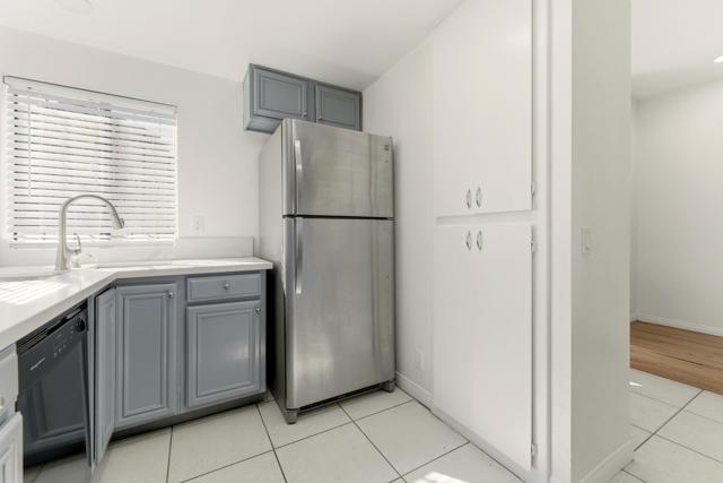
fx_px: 281
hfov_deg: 104.2
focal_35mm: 14
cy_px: 242
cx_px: 362
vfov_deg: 81.2
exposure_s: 1/2000
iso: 250
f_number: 6.3
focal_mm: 14
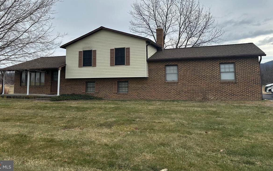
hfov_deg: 66.4
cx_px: 127
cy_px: 60
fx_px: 208
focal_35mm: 28
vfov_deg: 44.0
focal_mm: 6.86
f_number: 1.78
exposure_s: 1/3472
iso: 80
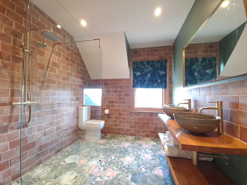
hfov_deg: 106.2
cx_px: 124
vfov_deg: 89.9
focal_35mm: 13
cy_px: 92
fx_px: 93
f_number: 2.2
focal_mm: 2.2
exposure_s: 1/17
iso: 200
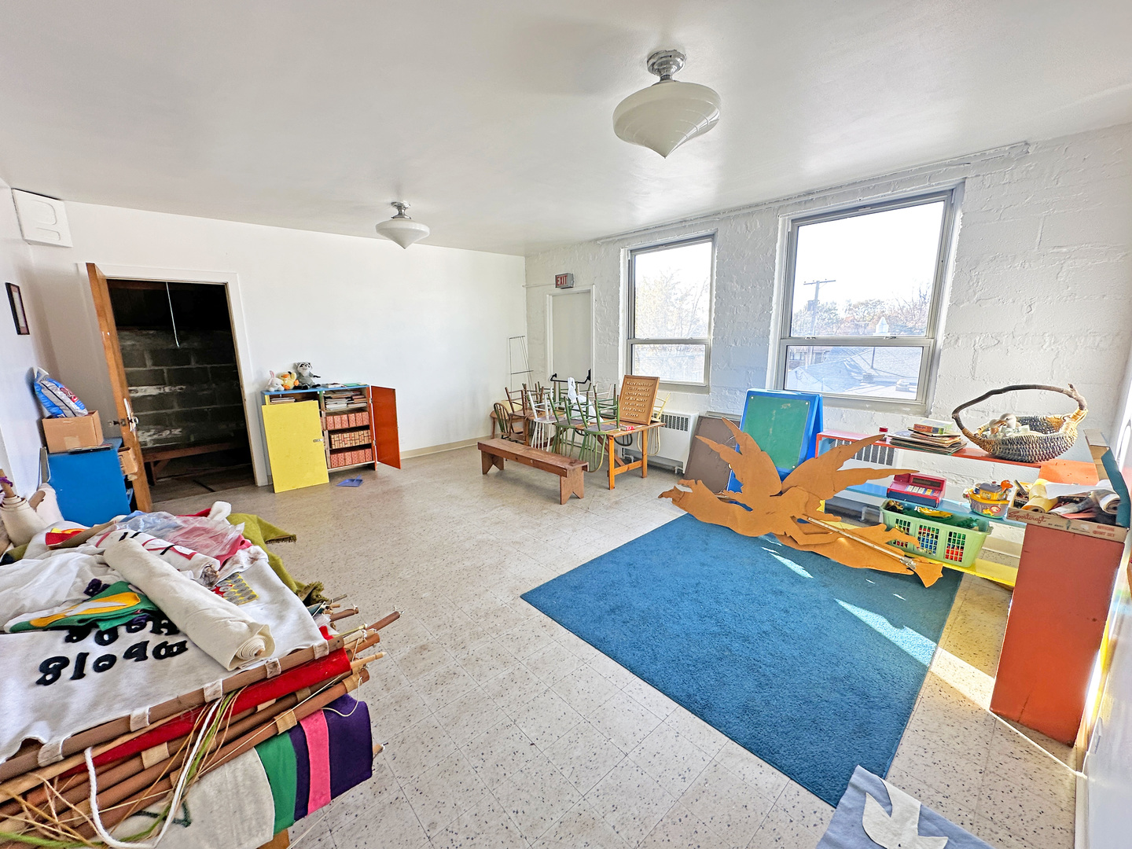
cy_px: 424
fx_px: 458
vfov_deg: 85.7
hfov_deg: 102.1
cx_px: 566
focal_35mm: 14
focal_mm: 2.22
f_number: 2.2
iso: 40
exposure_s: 1/99
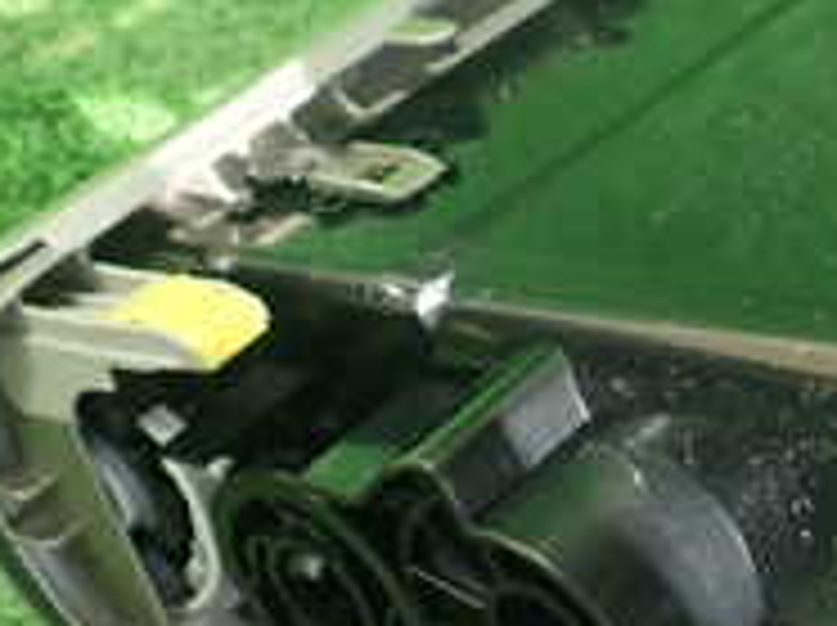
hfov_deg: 19.9
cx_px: 724
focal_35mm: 97
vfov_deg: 15.2
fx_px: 2342
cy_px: 432
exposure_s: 1/125
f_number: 2.3
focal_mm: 5.5
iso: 320
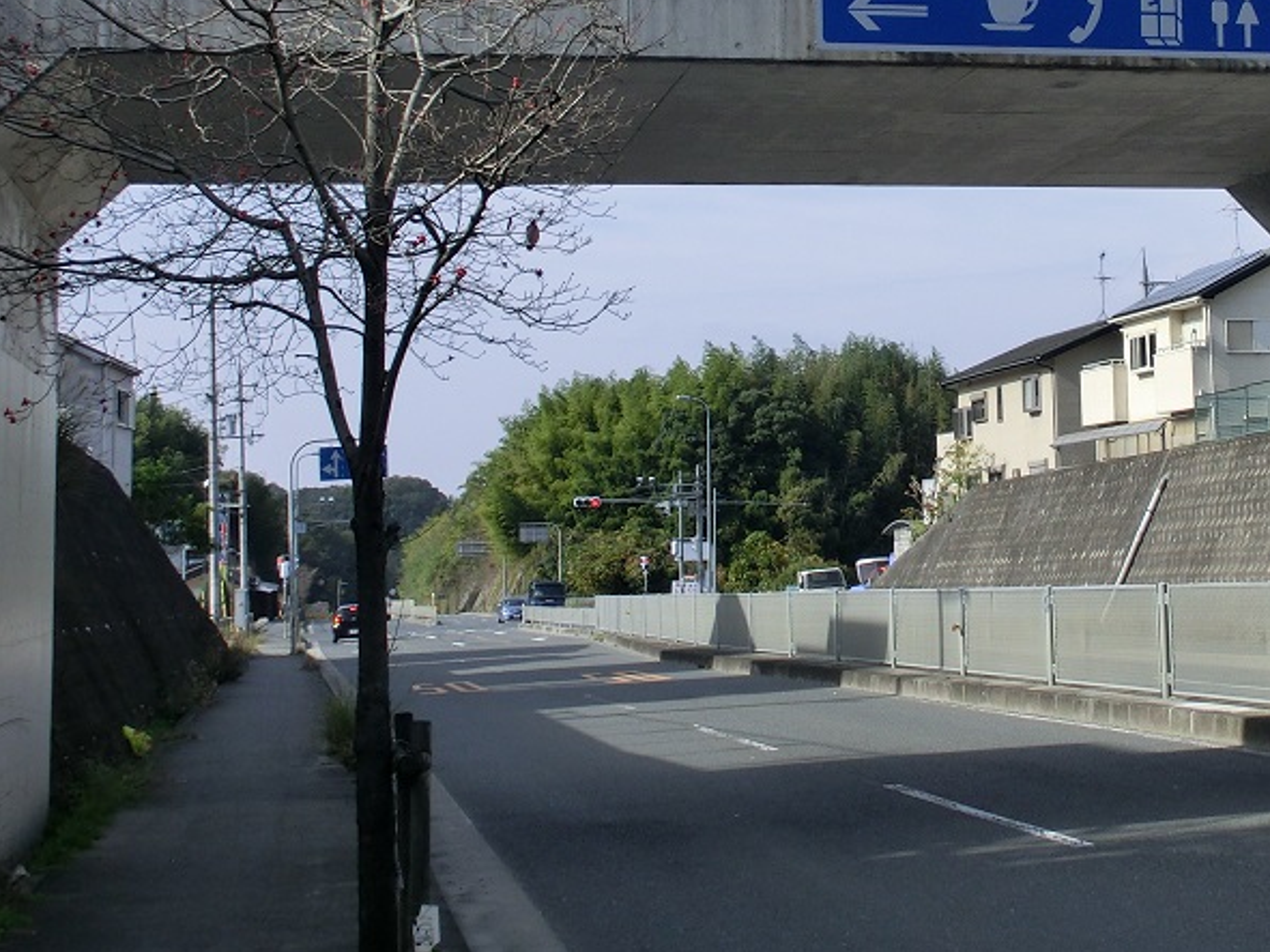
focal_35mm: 73
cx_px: 982
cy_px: 171
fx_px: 2678
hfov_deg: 26.3
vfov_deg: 19.9
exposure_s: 1/160
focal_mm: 7.87
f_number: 10.6
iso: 100
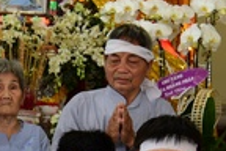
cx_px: 25
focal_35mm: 180
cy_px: 182
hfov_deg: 11.4
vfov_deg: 7.6
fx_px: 1130
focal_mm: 40
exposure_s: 1/125
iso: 320
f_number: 4
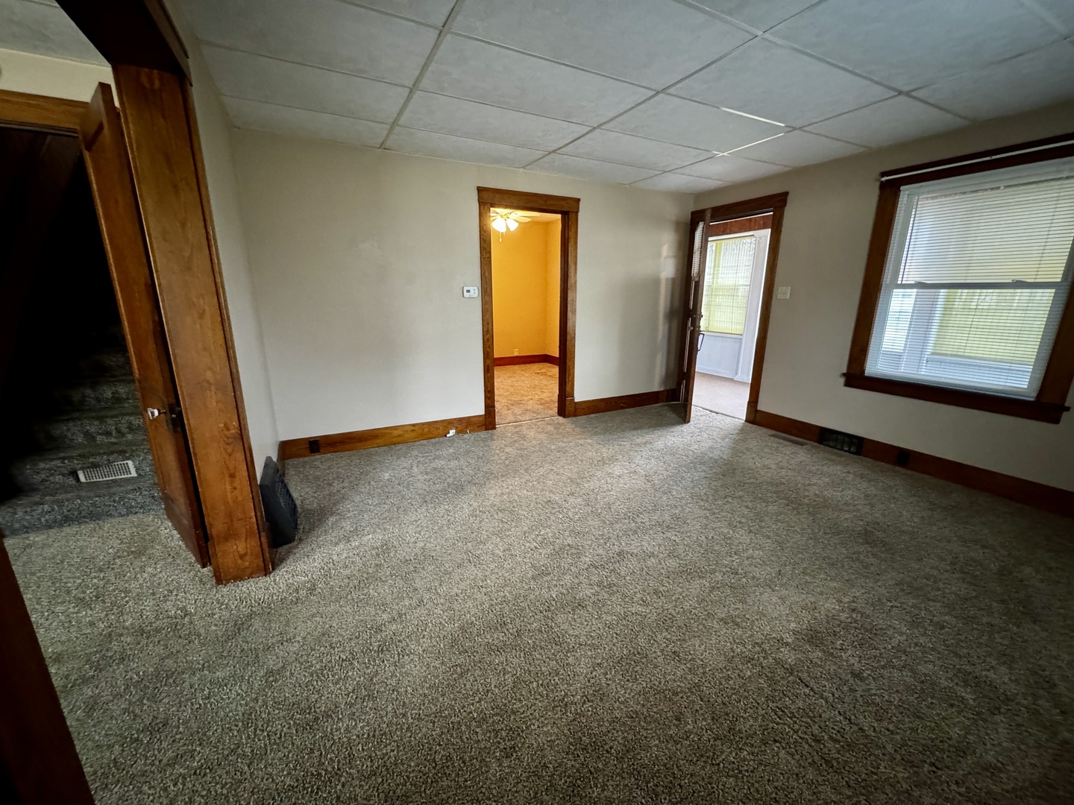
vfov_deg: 85.7
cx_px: 537
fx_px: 434
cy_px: 402
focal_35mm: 14
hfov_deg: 102.1
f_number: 2.2
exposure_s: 1/40
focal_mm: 2.22
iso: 1000
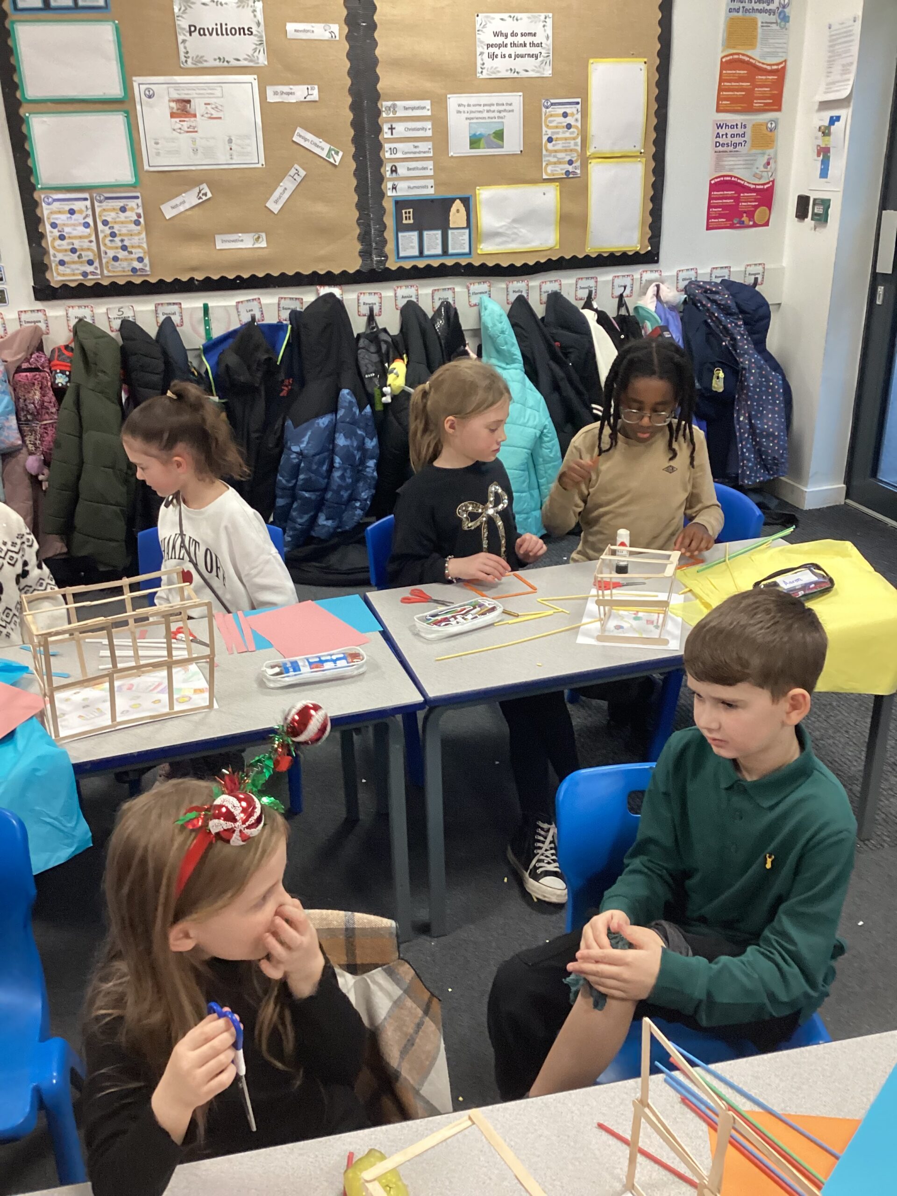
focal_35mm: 31
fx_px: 1071
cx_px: 448
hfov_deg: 45.4
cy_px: 598
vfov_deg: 58.4
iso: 250
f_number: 2.4
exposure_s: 1/60
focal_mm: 3.3
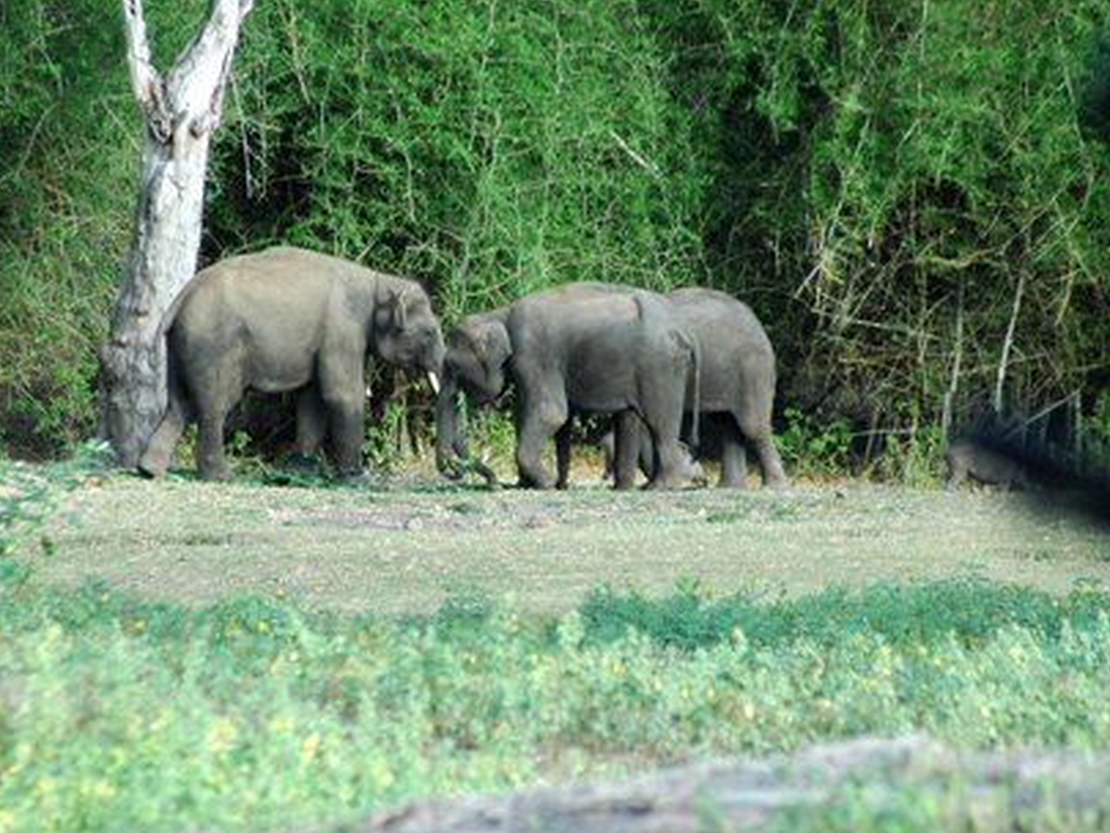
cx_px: 513
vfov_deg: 3.0
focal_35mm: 491
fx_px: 15749
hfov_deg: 4.0
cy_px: 416
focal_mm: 300
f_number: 9
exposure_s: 1/160
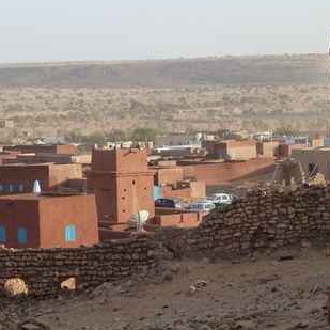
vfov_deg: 12.2
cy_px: 150
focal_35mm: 143
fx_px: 1542
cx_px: 121
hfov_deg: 12.2
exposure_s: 1/250
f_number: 4.3
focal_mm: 17
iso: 125
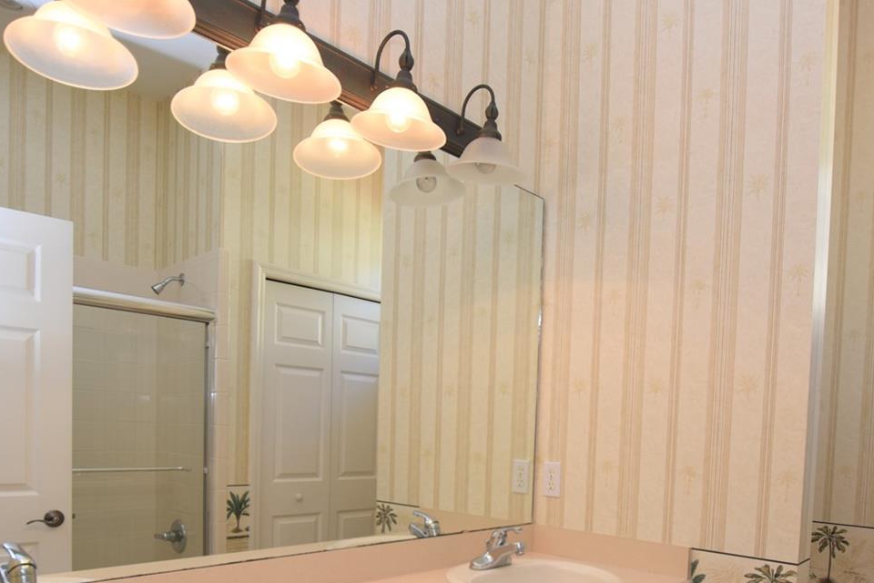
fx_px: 607
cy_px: 470
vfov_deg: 48.3
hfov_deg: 71.3
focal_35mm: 25
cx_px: 487
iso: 200
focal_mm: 10
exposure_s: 1/80
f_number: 4.5
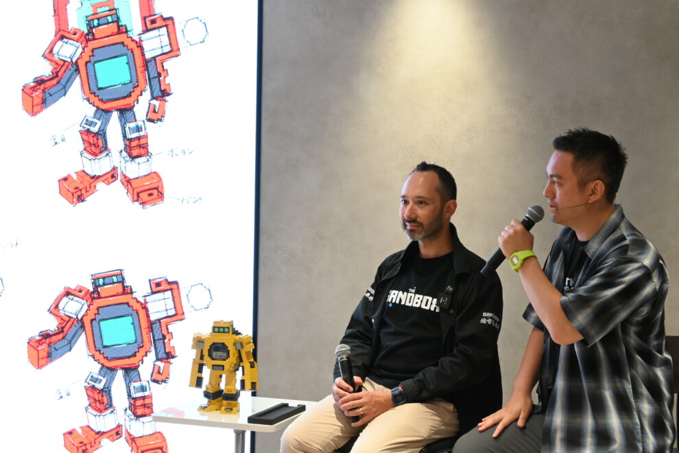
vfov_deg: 18.2
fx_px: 1414
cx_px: 340
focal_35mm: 75
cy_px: 226
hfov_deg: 27.0
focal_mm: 50
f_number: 6.3
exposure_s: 1/80
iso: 1800
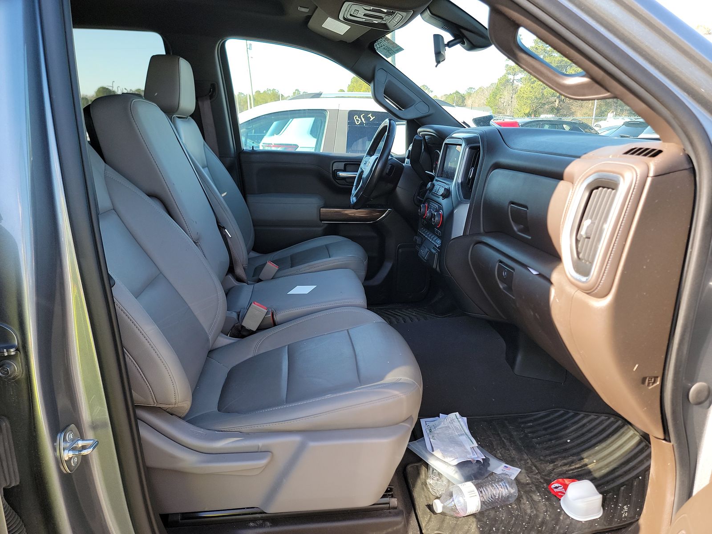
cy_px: 267
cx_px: 356
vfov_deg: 56.8
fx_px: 494
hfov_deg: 71.6
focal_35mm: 24
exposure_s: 1/119
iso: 74
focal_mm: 6.7
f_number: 1.8
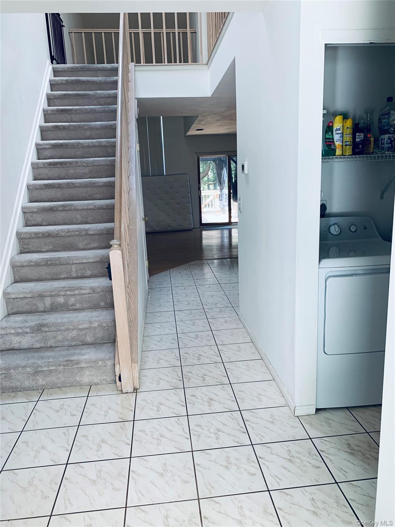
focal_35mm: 26
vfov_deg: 67.3
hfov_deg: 53.1
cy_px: 264
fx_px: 396
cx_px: 198
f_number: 1.8
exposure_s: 1/84
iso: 100
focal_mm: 4.25
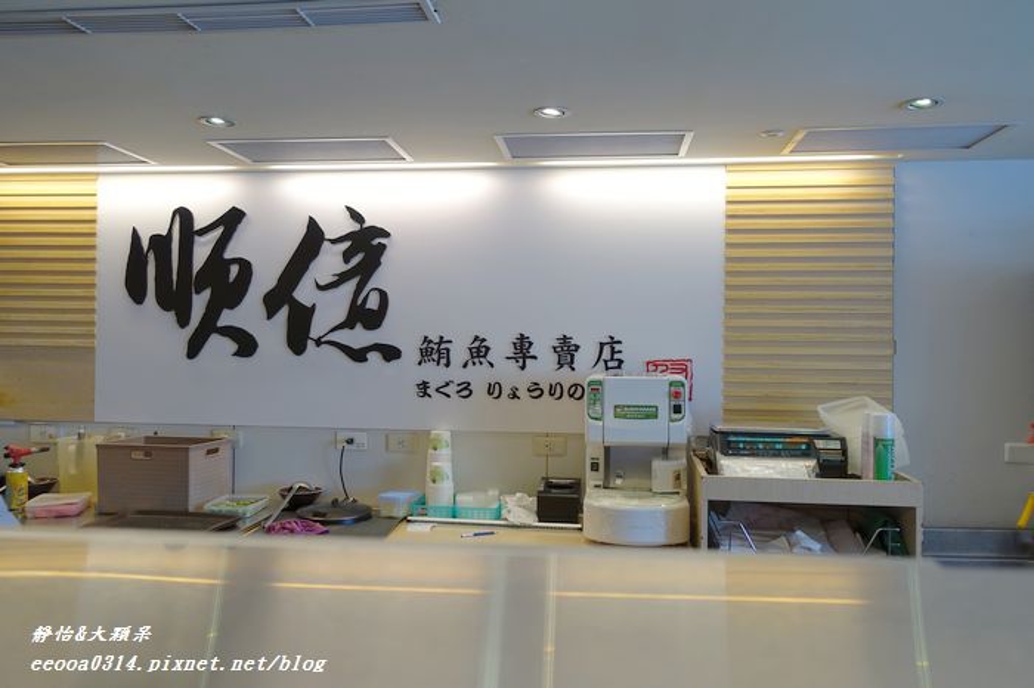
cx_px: 517
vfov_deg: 47.9
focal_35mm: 27
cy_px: 344
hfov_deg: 67.4
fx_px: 775
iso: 125
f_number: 2.8
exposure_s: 1/40
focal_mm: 9.75
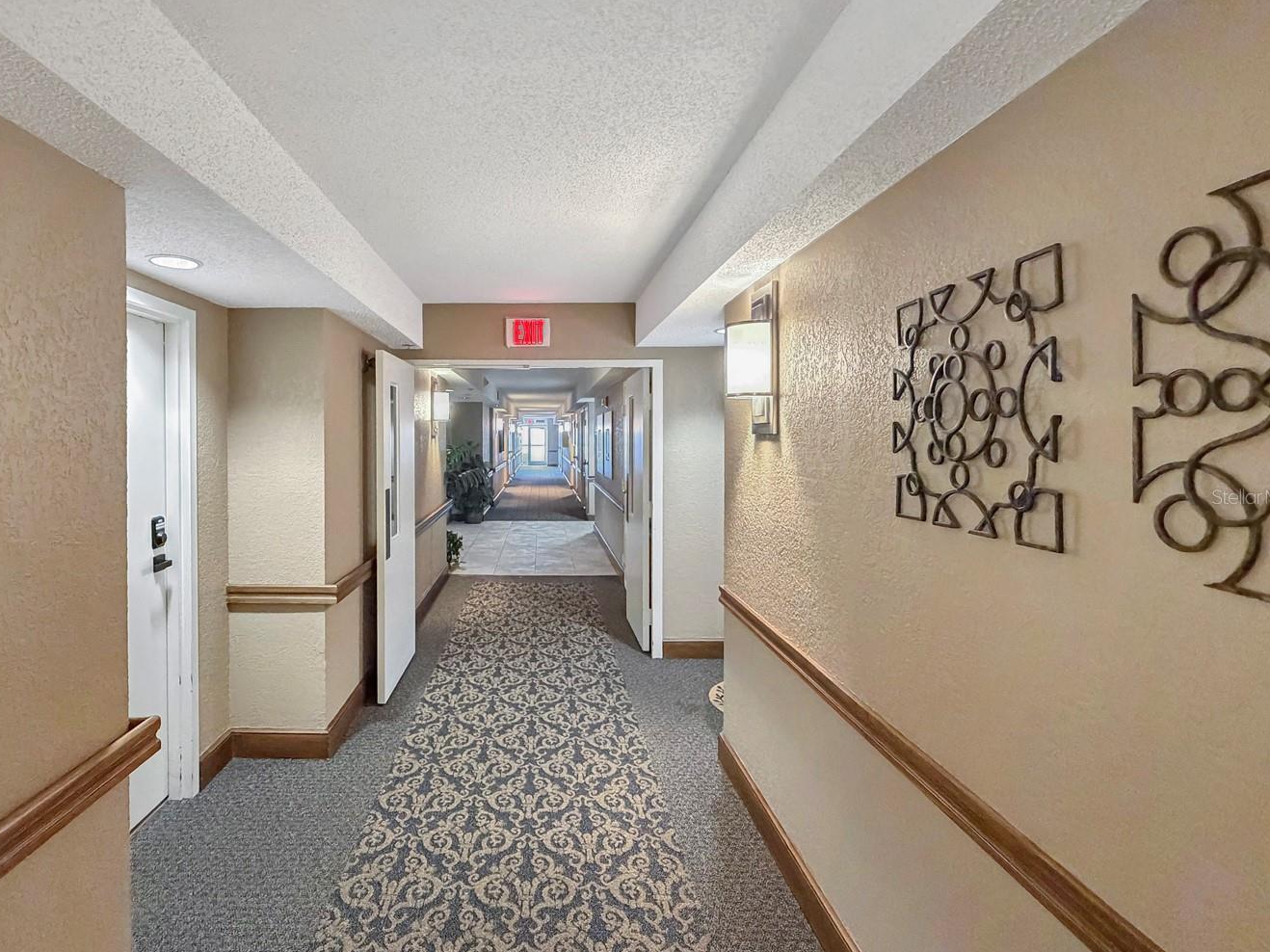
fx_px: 624
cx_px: 532
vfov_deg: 74.7
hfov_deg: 90.3
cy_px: 496
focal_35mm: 17
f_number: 2.2
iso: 1250
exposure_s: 1/60
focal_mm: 2.22
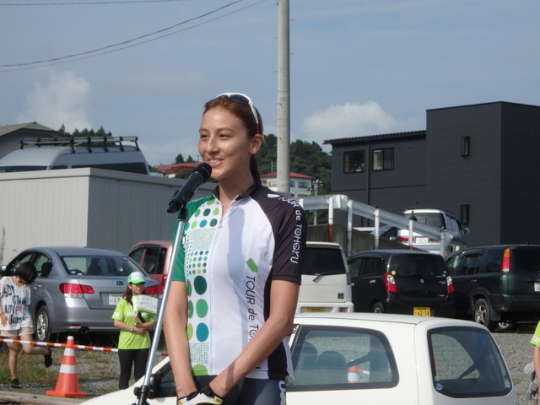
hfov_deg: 18.7
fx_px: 1638
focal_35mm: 105
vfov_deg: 14.1
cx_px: 270
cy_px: 202
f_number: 5.7
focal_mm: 18.7
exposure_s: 1/1000
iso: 125
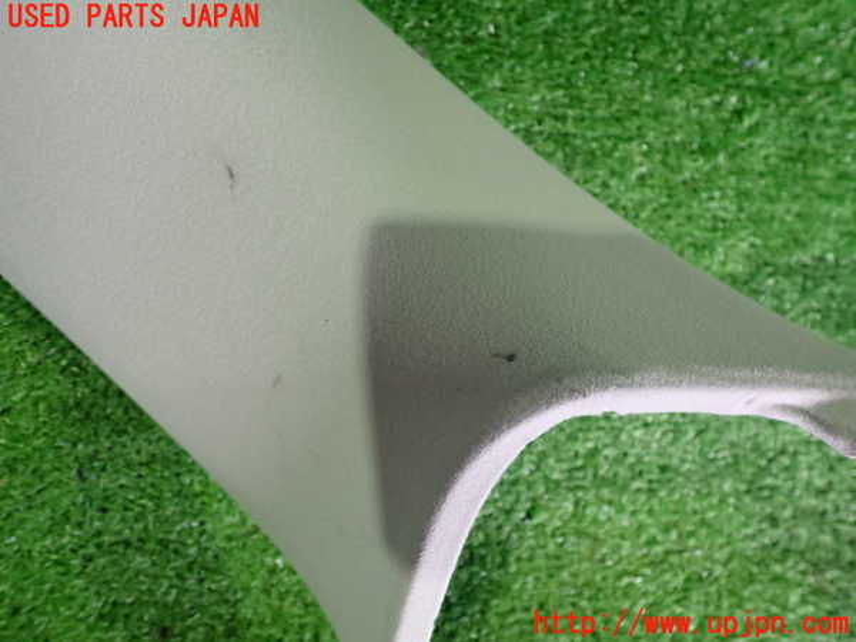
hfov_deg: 60.0
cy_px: 321
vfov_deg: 46.8
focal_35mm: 30
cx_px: 428
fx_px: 742
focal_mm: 5.4
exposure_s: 1/30
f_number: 2.3
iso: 400
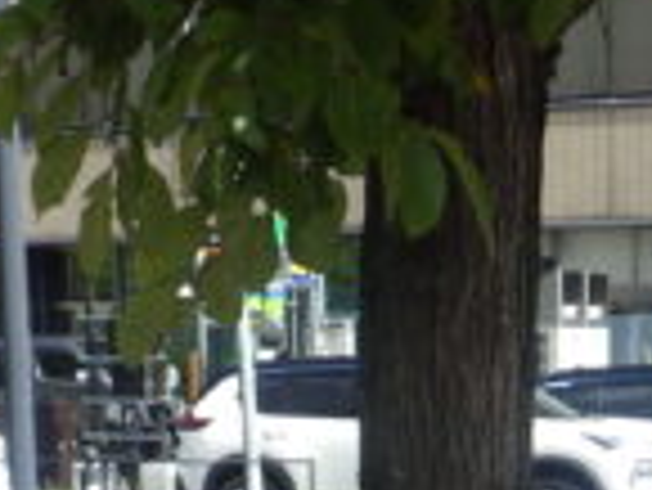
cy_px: 856
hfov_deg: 17.6
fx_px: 2074
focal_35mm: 110
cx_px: 564
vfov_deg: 12.4
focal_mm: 5
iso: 125
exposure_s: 1/500
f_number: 4.2
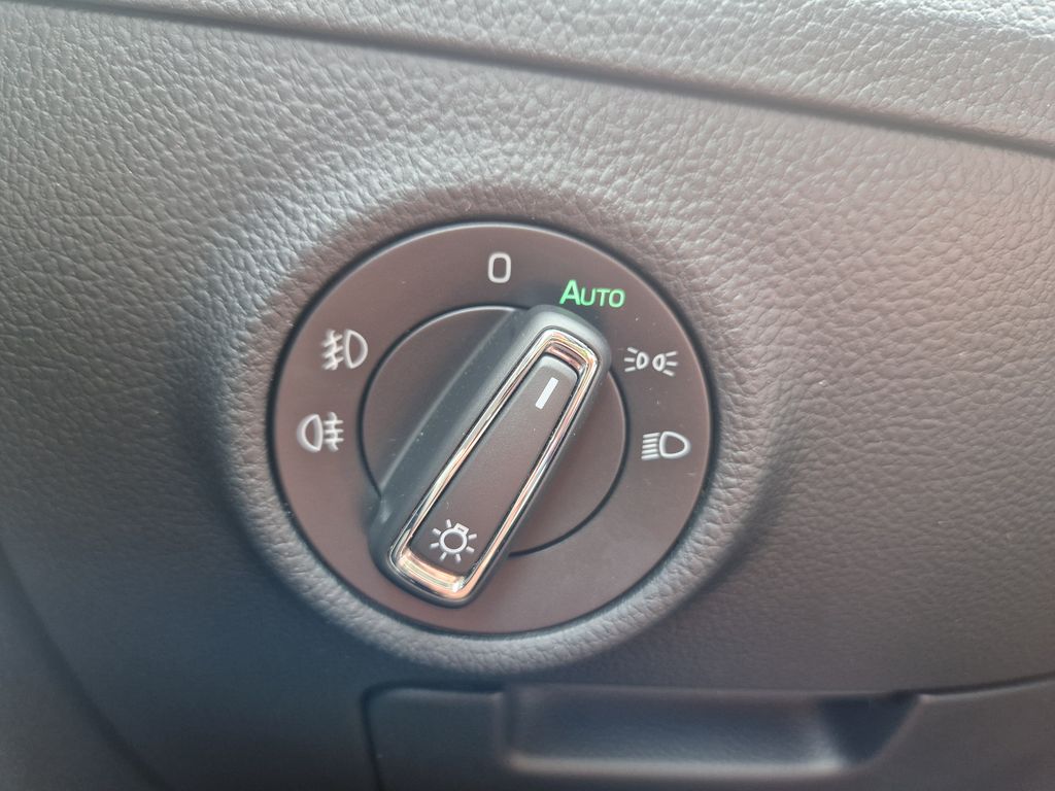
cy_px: 396
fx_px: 701
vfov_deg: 58.9
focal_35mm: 23
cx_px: 528
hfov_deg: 73.9
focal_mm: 5.4
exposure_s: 1/100
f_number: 1.8
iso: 250
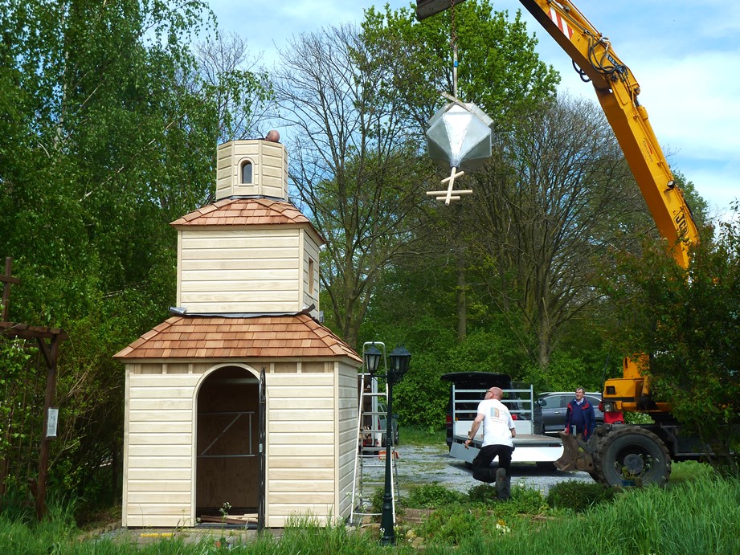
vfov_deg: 30.3
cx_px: 370
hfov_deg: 39.7
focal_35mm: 48
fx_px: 1026
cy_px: 278
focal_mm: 7.9
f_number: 4
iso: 80
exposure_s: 1/400
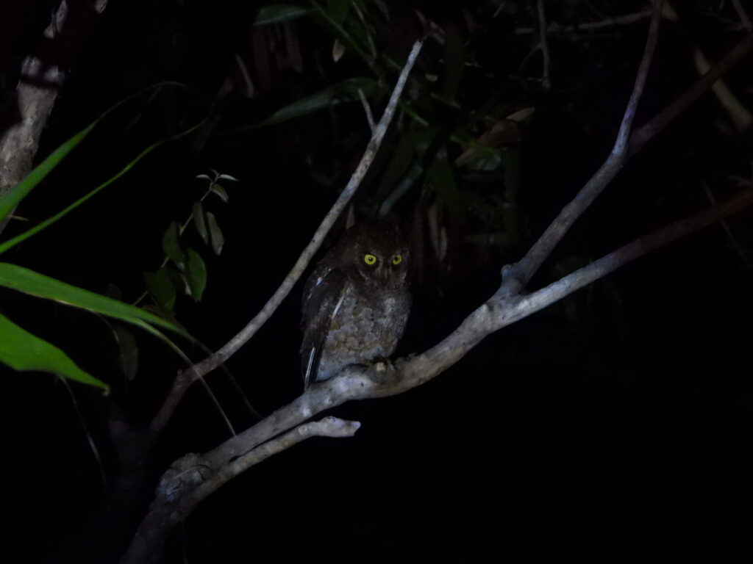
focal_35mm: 320
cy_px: 282
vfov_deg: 4.6
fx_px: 6961
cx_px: 376
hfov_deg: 6.2
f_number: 4.5
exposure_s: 1/30
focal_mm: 57.5
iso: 1600
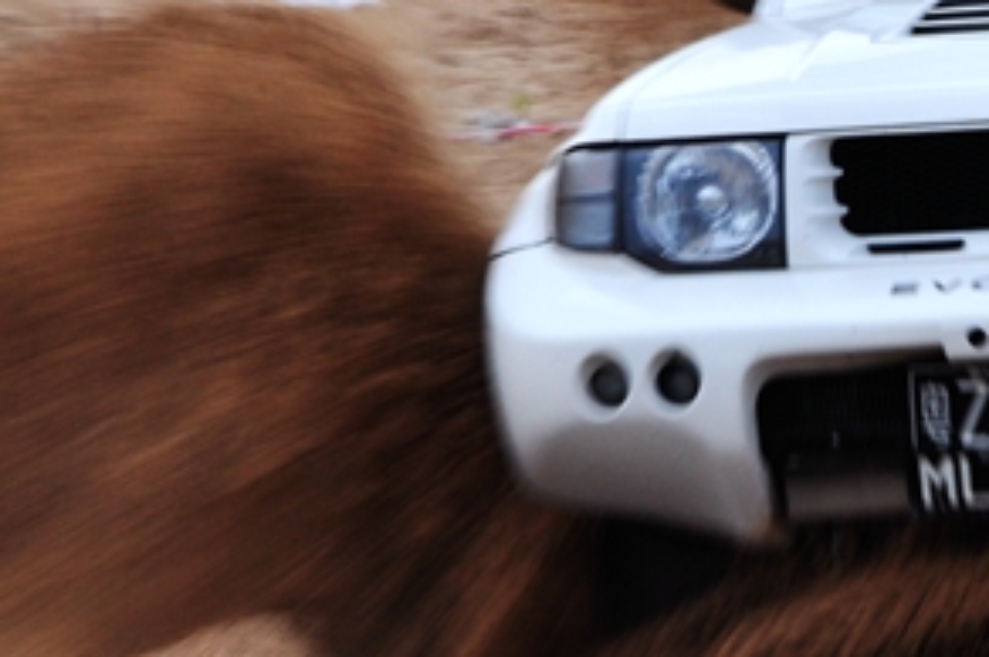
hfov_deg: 5.9
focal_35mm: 349
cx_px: 1036
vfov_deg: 3.9
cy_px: 327
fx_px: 9587
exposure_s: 1/60
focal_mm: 85
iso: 250
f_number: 25
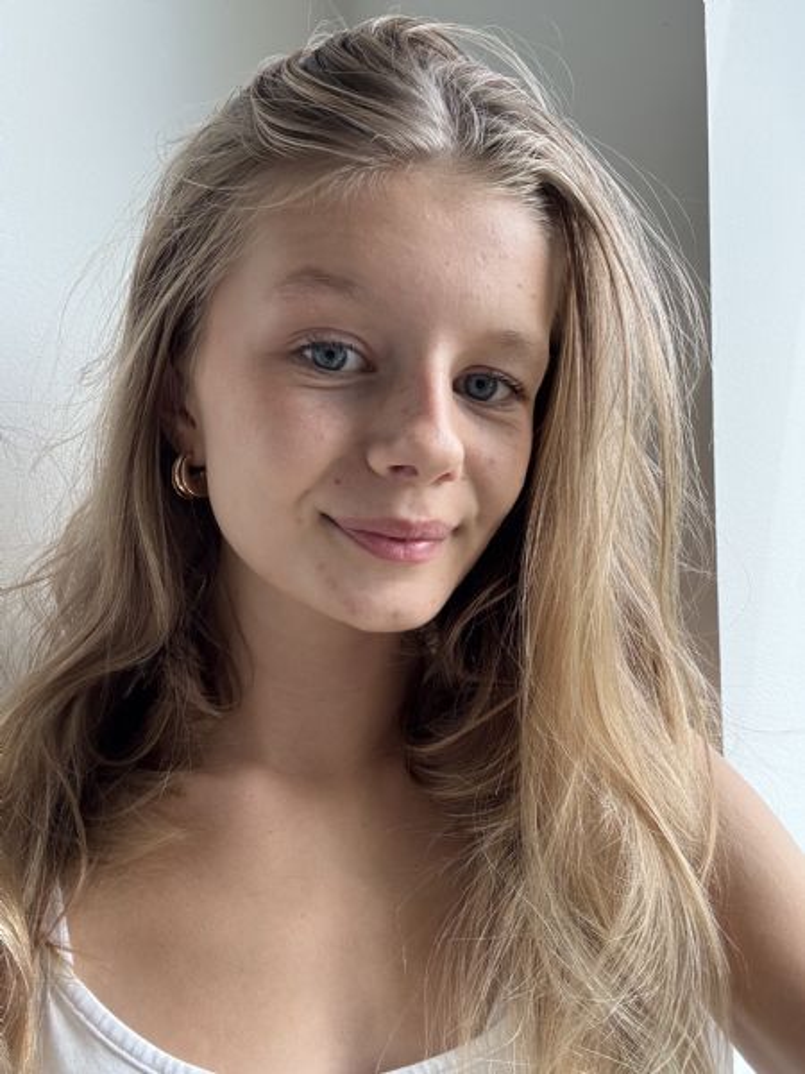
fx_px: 930
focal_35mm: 30
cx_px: 402
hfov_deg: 46.8
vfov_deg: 60.0
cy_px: 537
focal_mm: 2.69
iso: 50
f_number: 1.9
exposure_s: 1/121
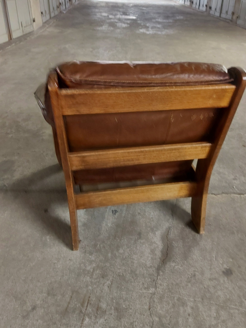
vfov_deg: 63.1
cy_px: 138
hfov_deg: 49.6
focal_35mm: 28
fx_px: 265
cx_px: 142
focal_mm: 5.23
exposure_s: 1/25
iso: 500
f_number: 1.8
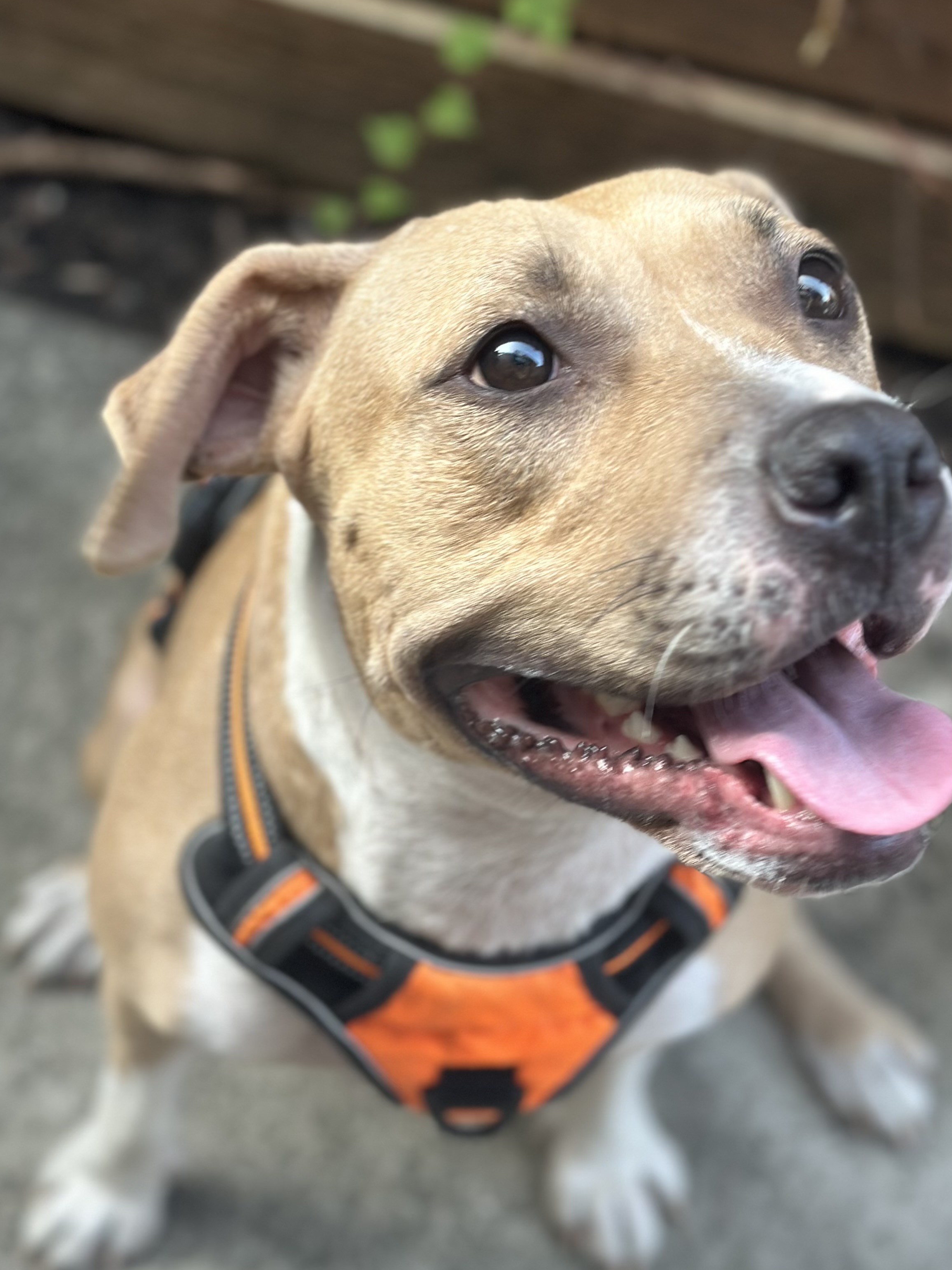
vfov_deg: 30.7
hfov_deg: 23.3
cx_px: 512
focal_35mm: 63
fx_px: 2310
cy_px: 598
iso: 125
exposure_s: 1/113
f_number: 1.78
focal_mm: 6.86
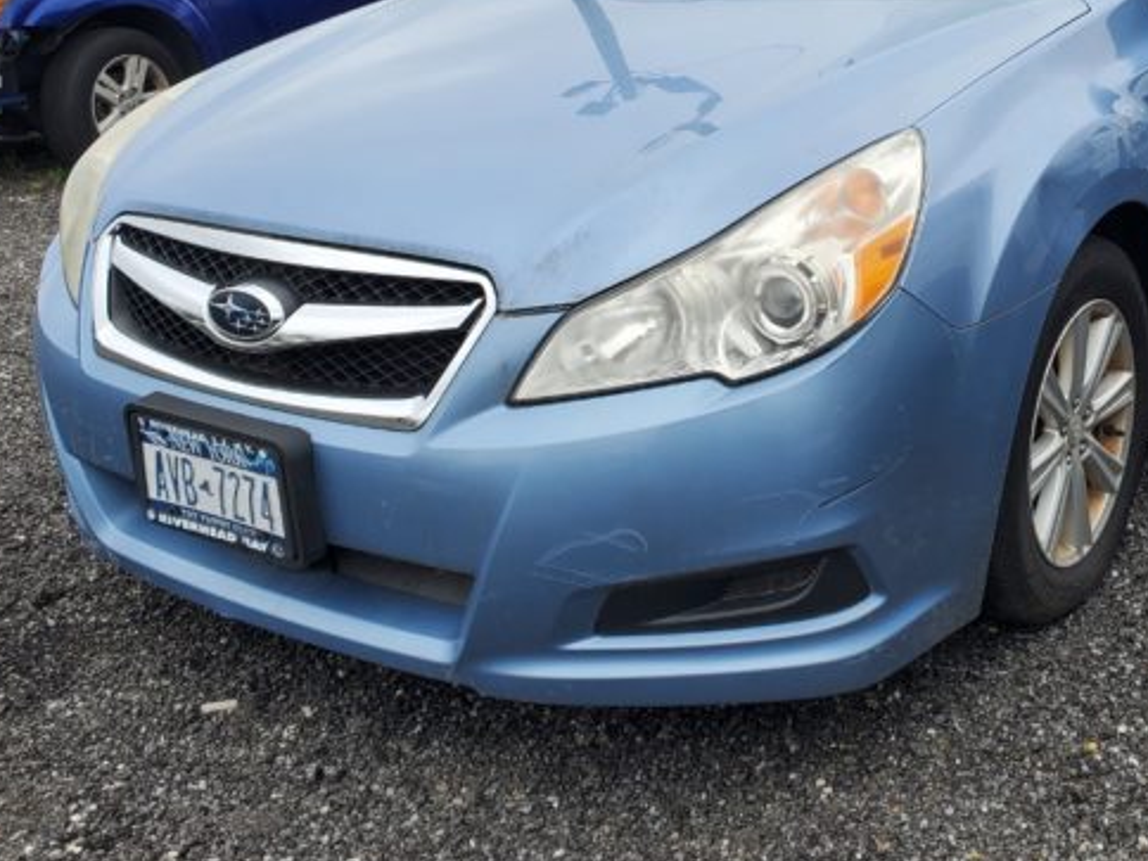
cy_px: 273
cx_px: 799
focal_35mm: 43
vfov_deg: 33.2
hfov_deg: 43.0
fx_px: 1426
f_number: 2.4
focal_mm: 4.3
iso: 50
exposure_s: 1/1102
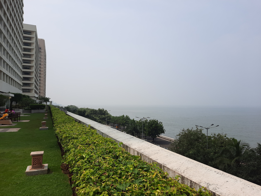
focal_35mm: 25
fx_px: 188
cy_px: 98
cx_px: 130
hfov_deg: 69.4
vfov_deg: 54.9
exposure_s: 1/1859
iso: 32
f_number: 2
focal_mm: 4.6
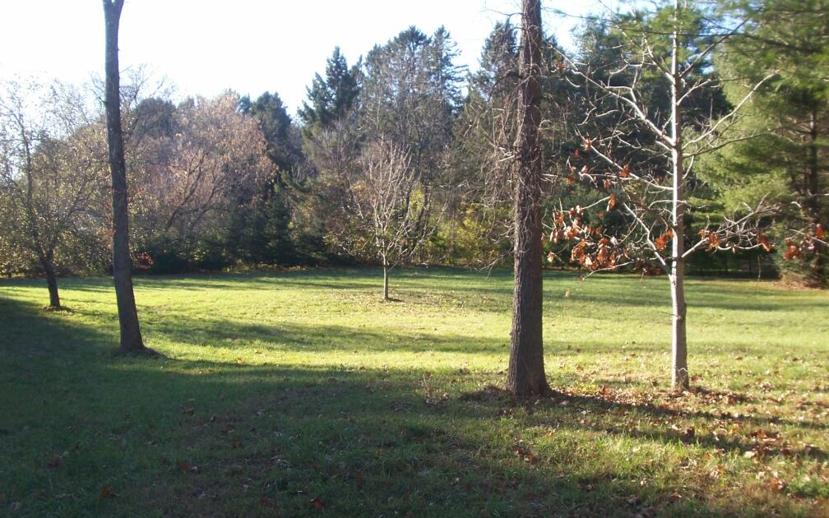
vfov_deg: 30.5
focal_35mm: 42
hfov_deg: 47.2
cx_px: 414
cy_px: 287
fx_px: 949
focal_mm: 6.4
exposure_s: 1/125
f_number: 3.9
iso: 64
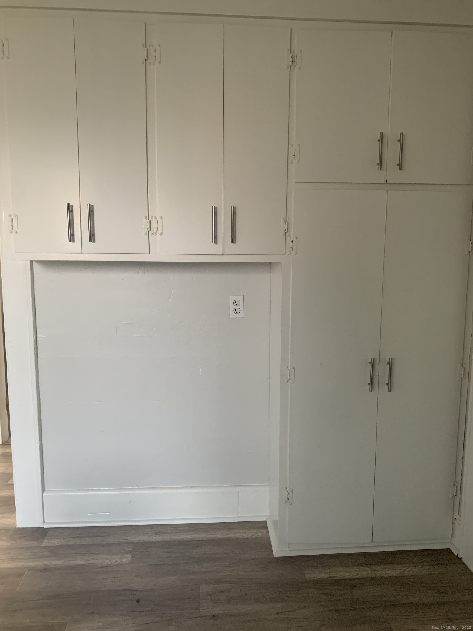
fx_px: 474
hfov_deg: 53.1
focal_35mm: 26
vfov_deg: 67.3
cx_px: 236
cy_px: 316
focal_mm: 4.25
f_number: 1.8
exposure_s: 1/60
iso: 320
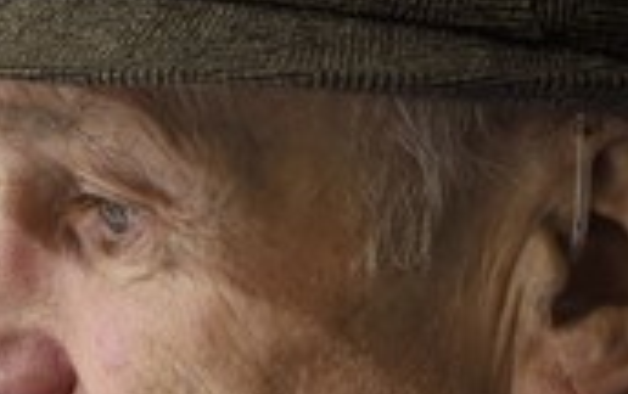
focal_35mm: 139
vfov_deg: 9.4
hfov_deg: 15.0
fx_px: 2382
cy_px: 350
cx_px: 175
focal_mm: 56
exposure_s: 1/25
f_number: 9
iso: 1600
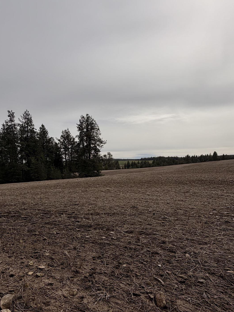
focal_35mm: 23
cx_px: 120
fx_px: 207
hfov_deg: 58.9
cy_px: 184
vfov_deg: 73.3
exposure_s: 1/2320
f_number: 2.2
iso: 20
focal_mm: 2.22
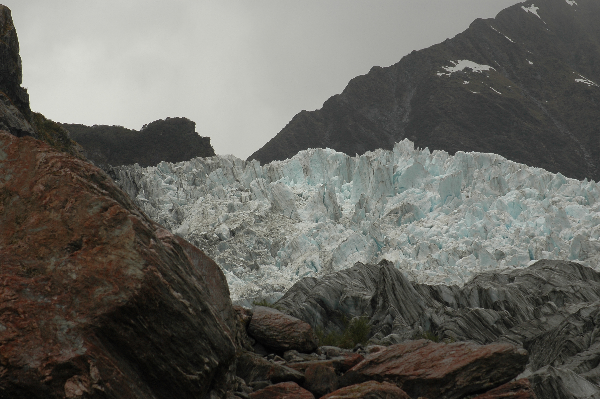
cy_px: 200
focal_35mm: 195
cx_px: 300
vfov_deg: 7.0
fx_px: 3247
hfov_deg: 10.6
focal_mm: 130
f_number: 10
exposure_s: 1/400
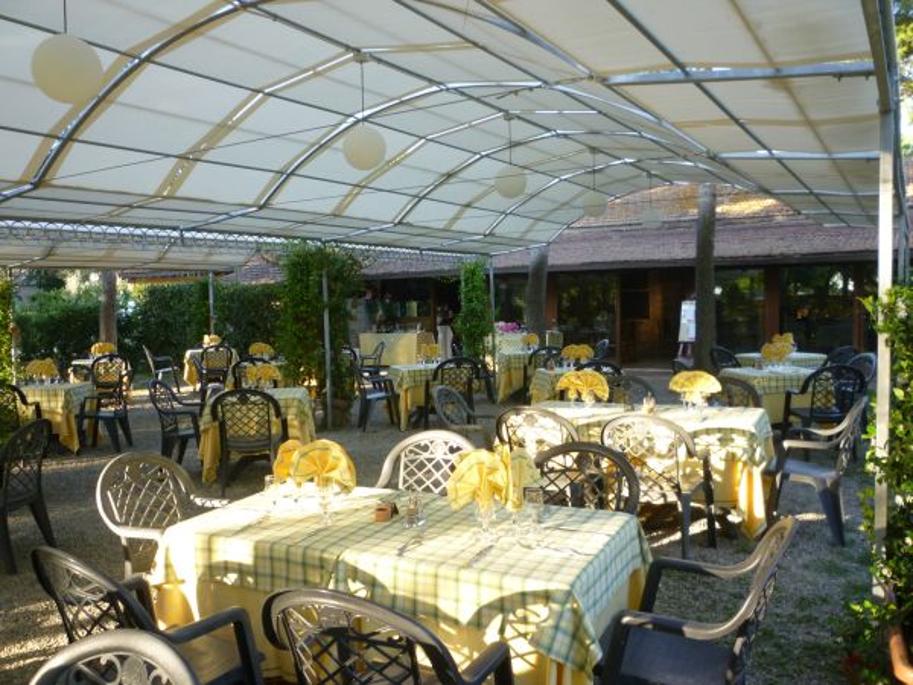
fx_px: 765
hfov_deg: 61.7
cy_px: 342
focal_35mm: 29
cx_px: 456
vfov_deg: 48.2
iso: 80
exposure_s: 1/40
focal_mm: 5.2
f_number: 3.3
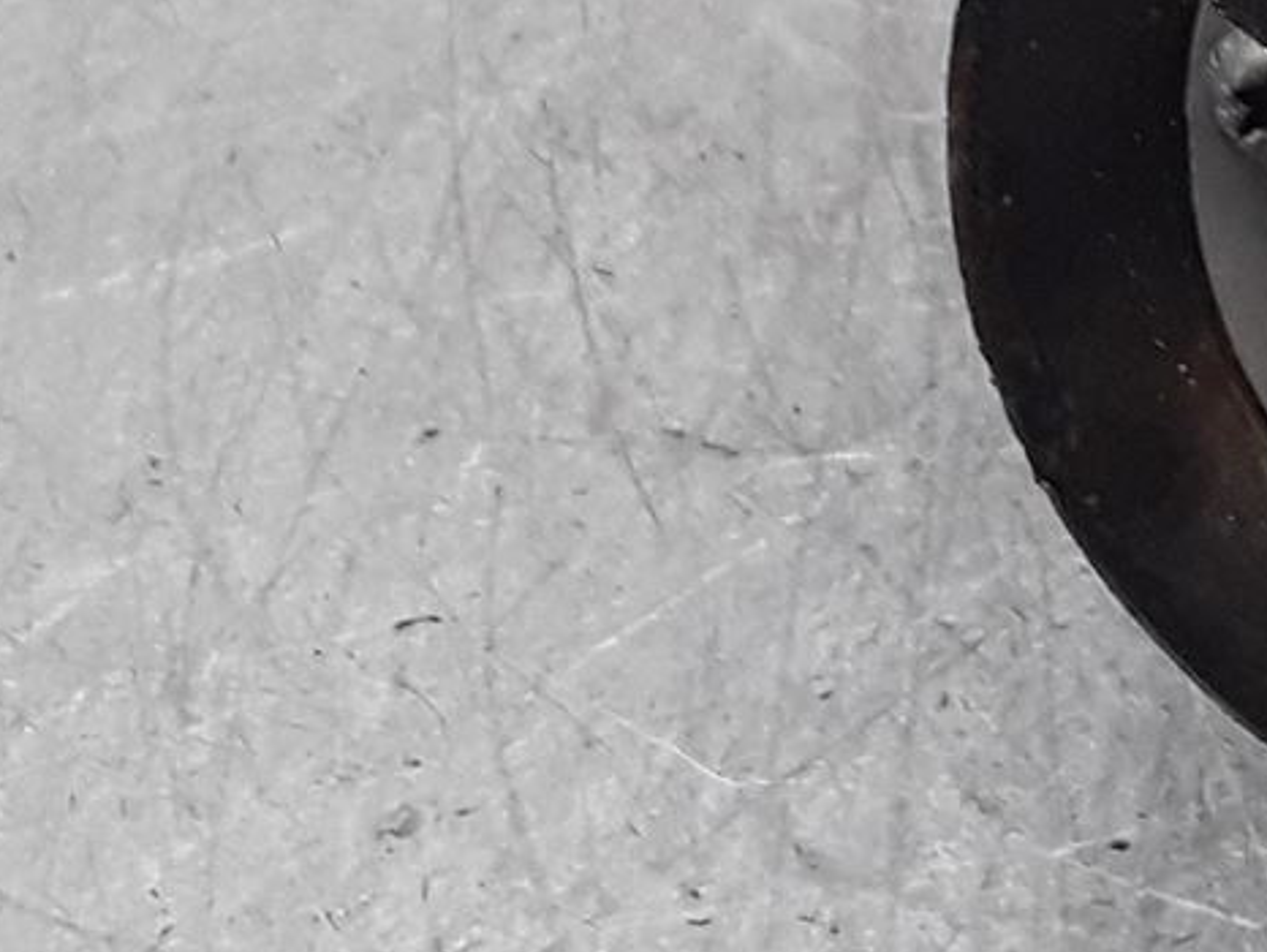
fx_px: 4504
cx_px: 2026
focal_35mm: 123
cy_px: -441
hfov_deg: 14.7
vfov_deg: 11.6
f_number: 1.9
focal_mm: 2.91
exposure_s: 1/50
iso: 50
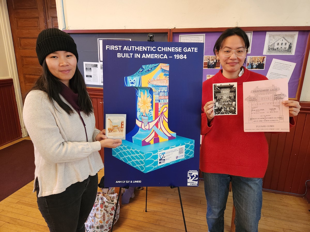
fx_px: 206
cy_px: 116
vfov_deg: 58.9
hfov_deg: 73.9
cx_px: 155
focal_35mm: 23
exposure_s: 1/120
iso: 800
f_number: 1.8
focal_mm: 5.4
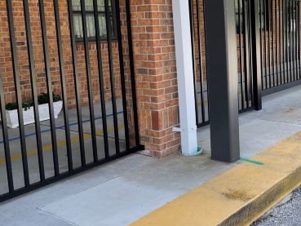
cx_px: 261
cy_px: 69
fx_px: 409
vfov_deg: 30.6
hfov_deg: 38.2
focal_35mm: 47
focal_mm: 5.1
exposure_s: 1/581
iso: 32
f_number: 1.6
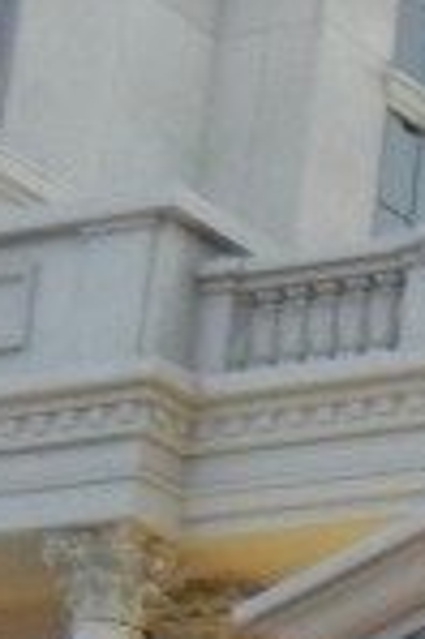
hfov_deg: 6.0
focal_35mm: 215
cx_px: 1142
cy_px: 497
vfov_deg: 9.6
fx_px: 3816
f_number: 3.5
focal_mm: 5.4
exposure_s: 1/46.6
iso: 400
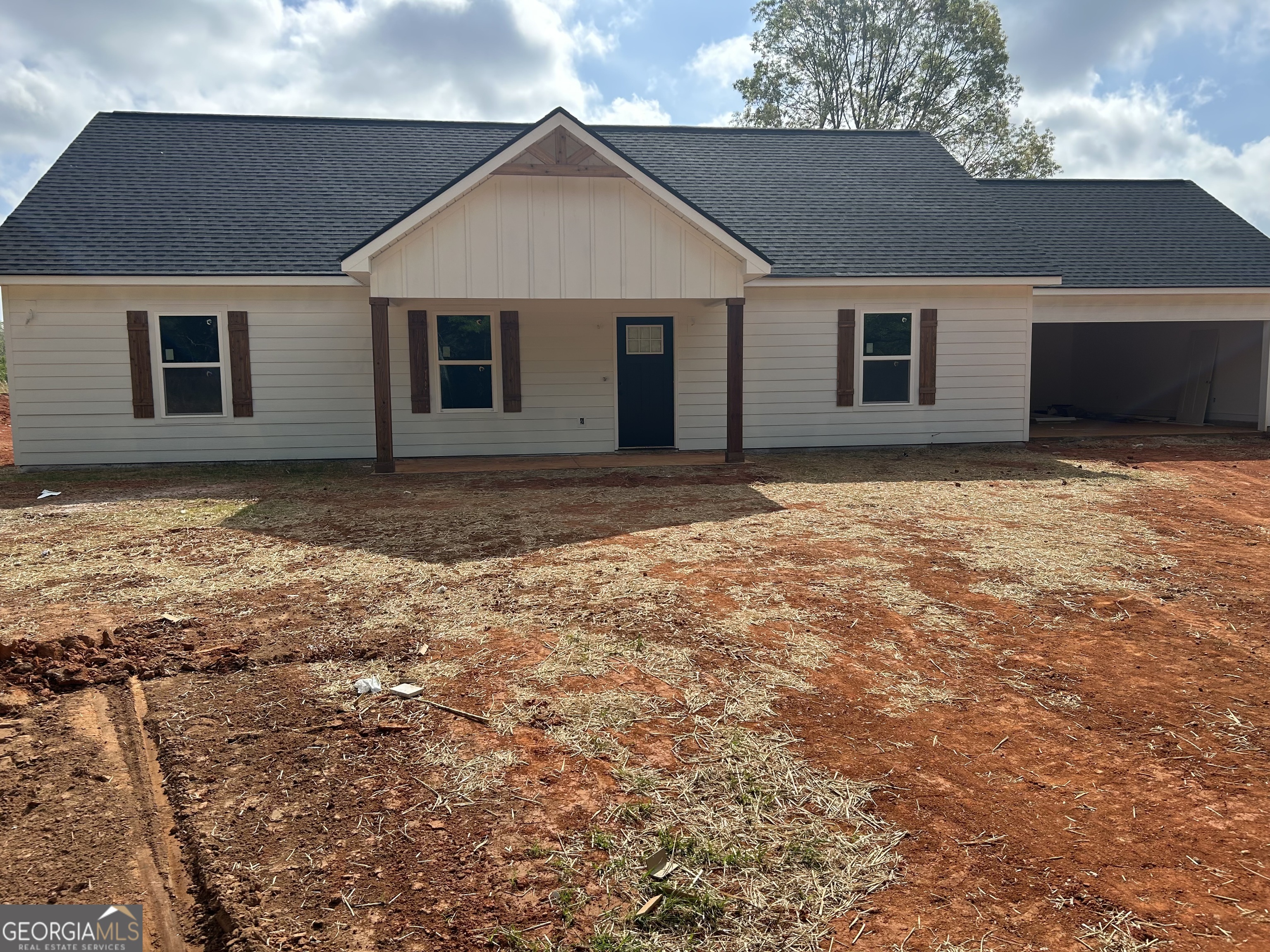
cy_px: 476
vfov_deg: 53.1
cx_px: 635
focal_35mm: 26
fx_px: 954
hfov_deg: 67.3
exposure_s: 1/4115
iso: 50
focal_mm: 5.7
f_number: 1.5
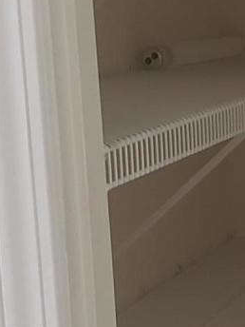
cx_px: 353
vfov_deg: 12.9
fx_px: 1425
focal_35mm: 151
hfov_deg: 9.6
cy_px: 332
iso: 250
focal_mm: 4.3
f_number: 1.5
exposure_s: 1/15
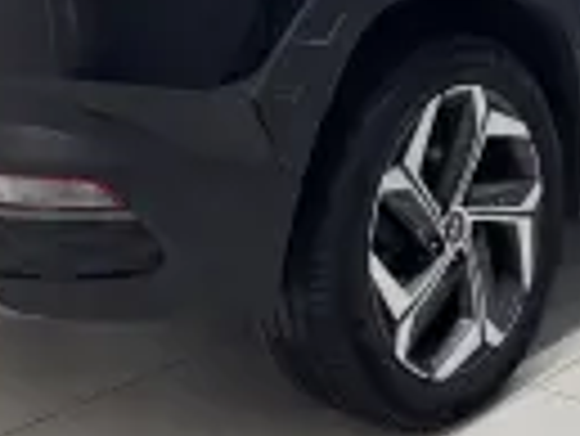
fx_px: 1124
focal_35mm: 67
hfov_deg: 28.9
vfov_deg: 21.2
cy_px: -9
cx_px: 310
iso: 160
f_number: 1.78
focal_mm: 6.76
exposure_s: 1/46
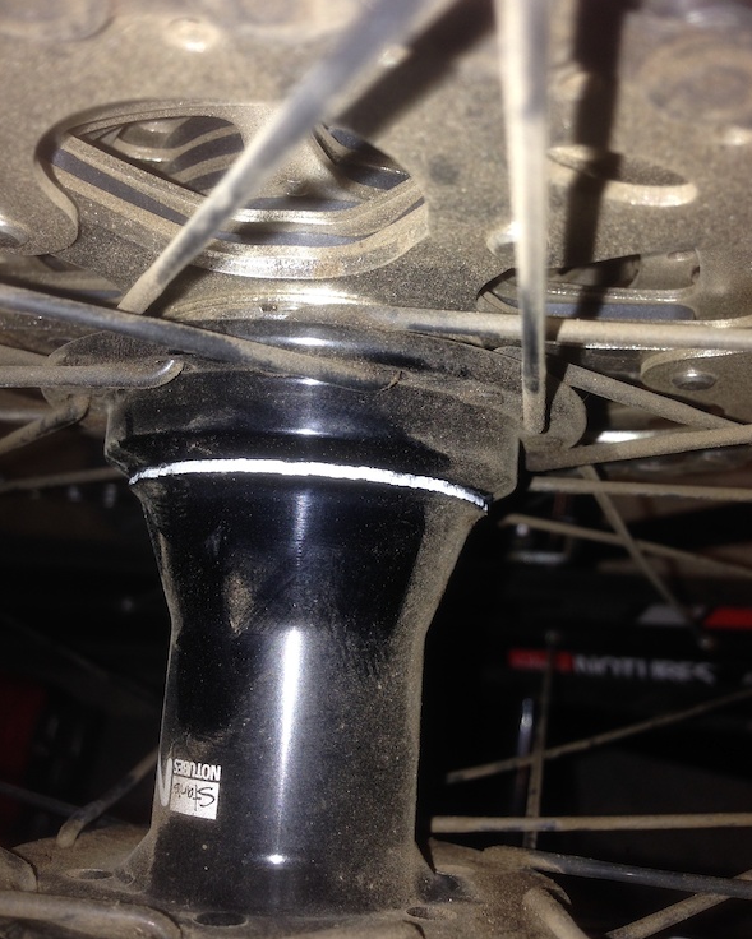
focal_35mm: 35
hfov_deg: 42.2
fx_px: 974
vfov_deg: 51.5
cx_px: 382
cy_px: 452
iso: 50
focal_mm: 4.12
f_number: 2.4
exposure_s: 1/54
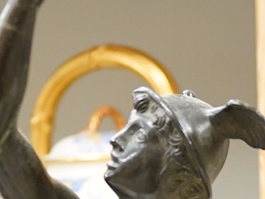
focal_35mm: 175
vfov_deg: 8.4
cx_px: 141
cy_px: 258
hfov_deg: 11.3
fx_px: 1341
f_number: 4
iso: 2500
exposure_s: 1/160
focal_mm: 30
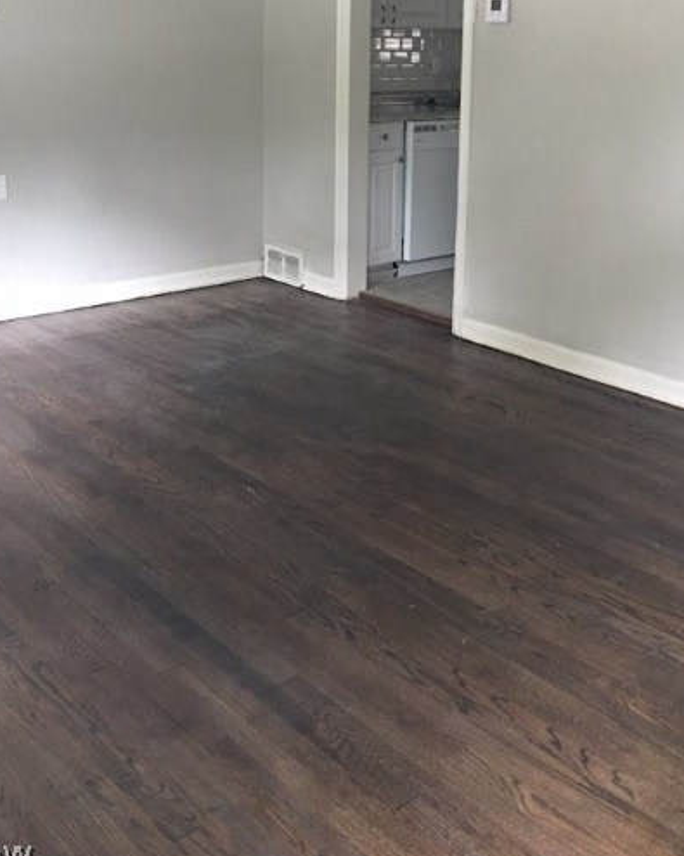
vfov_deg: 40.8
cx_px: 352
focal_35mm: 44
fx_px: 1114
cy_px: 217
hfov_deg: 34.1
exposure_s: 1/15
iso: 80
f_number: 2.2
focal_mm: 4.15
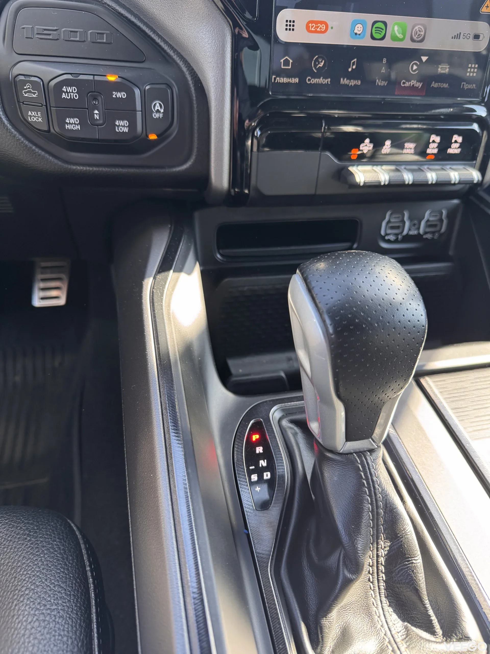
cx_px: 245
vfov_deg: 71.6
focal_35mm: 24
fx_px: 453
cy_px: 327
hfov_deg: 56.8
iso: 200
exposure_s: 1/112
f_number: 1.78
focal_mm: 6.76
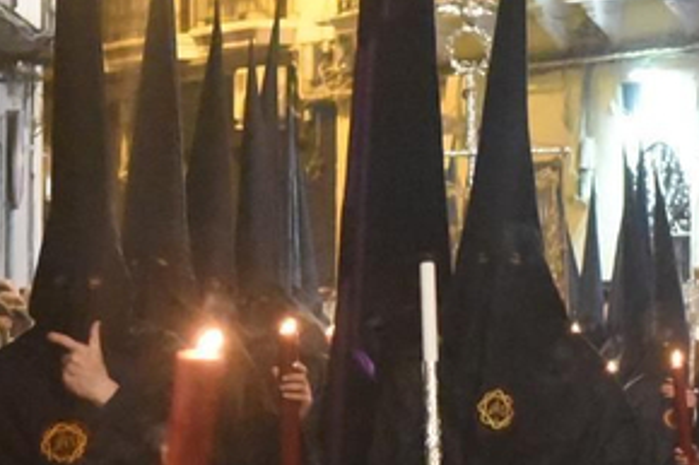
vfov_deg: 4.9
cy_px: 911
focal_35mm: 276
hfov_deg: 7.5
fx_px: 5356
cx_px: 472
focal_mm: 50
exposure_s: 1/125
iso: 12800
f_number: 3.5
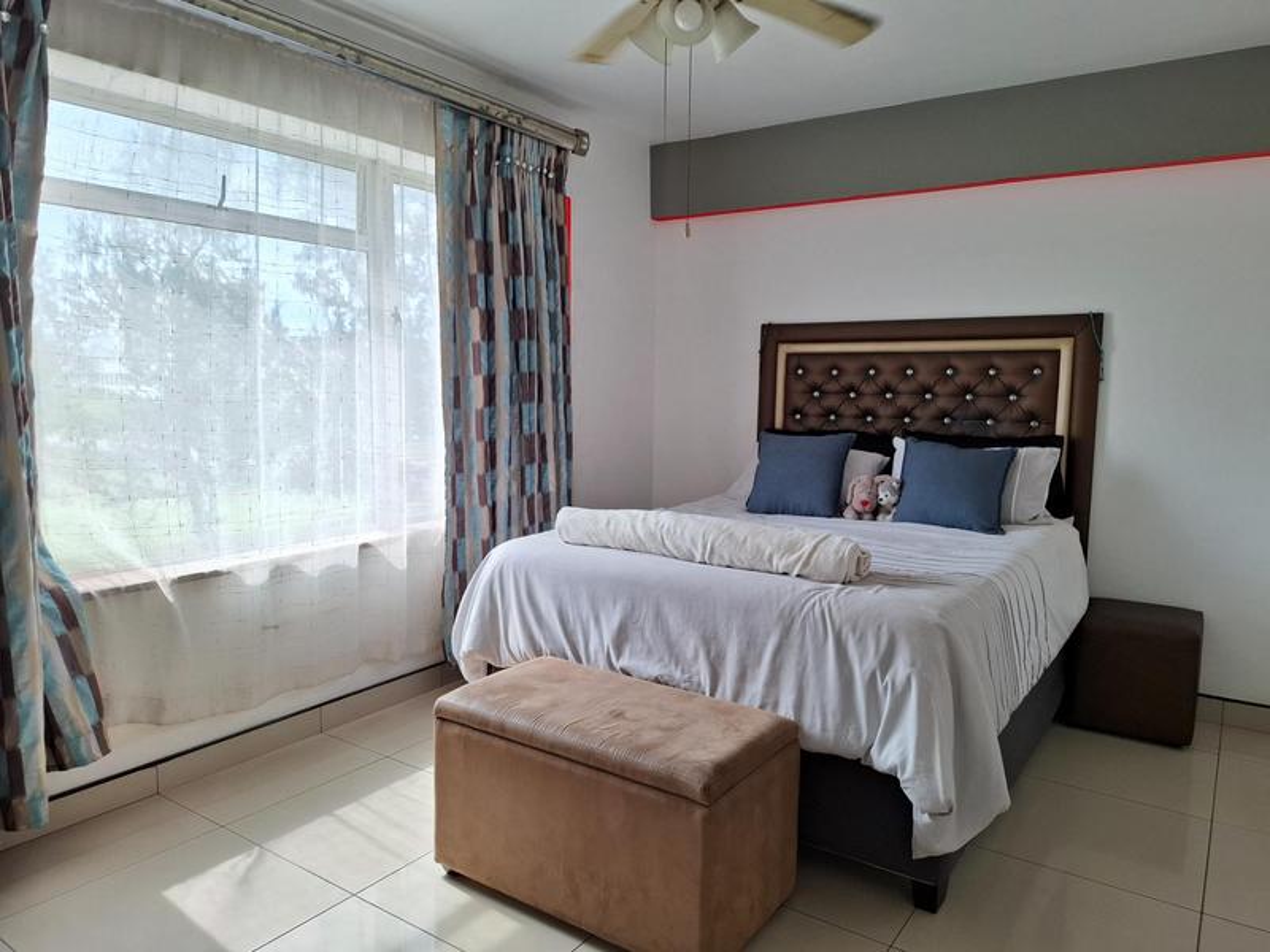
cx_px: 635
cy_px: 476
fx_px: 844
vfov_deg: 58.9
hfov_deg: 73.9
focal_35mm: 23
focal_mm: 5.54
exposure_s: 1/100
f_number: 1.8
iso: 64
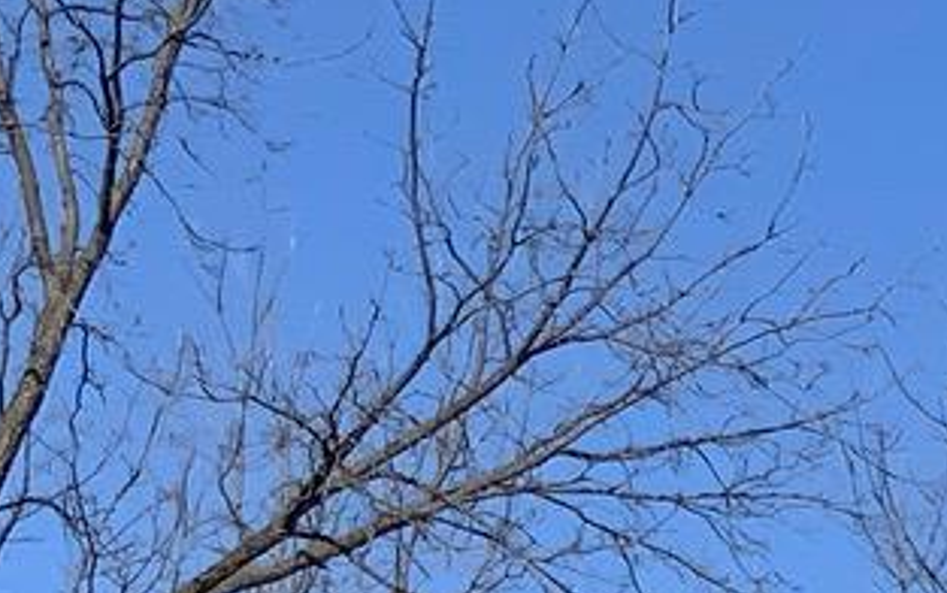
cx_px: 1888
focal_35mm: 201
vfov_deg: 6.2
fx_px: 5190
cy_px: 1582
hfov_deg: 9.7
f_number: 1.8
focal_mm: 3
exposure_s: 1/3125
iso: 20
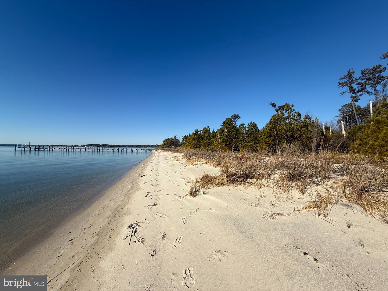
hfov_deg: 102.1
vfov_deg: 85.7
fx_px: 157
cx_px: 194
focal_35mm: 14
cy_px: 146
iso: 50
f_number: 2.2
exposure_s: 1/3891
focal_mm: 2.22
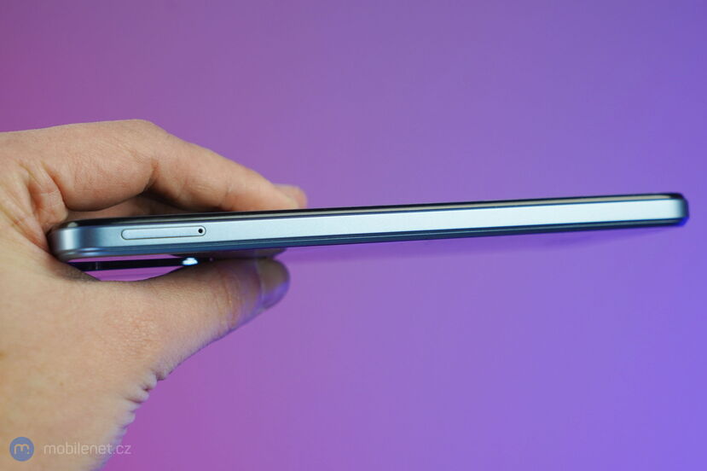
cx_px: 354
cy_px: 236
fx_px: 1374
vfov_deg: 19.4
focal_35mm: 70
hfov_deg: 28.9
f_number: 6.3
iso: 400
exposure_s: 1/125
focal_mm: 70
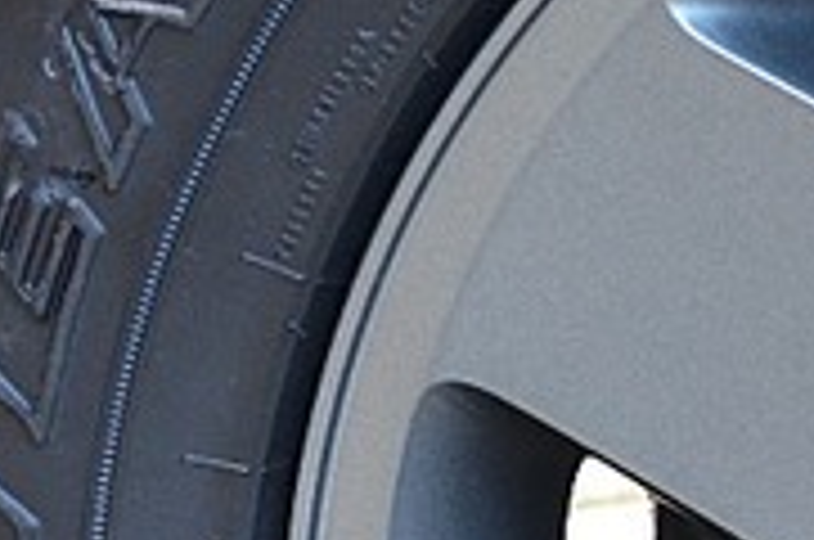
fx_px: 5756
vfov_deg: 5.3
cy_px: 634
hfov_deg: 7.9
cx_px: 1417
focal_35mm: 255
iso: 400
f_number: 4
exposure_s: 1/60
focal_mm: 24
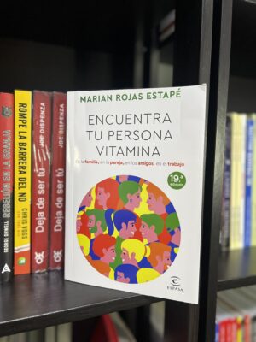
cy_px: 171
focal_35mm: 26
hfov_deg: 53.1
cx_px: 128
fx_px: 256
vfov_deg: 67.3
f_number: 1.5
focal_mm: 5.7
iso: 250
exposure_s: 1/60
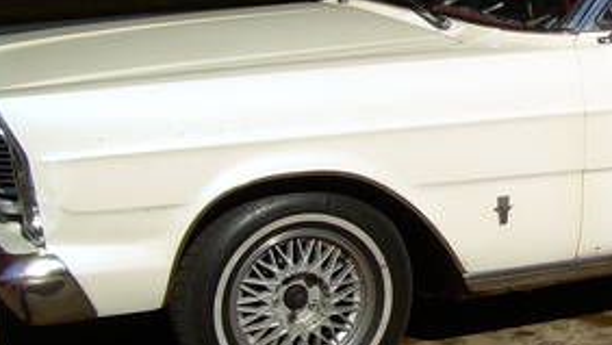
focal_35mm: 88
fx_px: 1429
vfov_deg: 13.7
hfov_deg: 23.0
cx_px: 645
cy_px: 85
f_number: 4.6
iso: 50
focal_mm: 6.3
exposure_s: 1/771
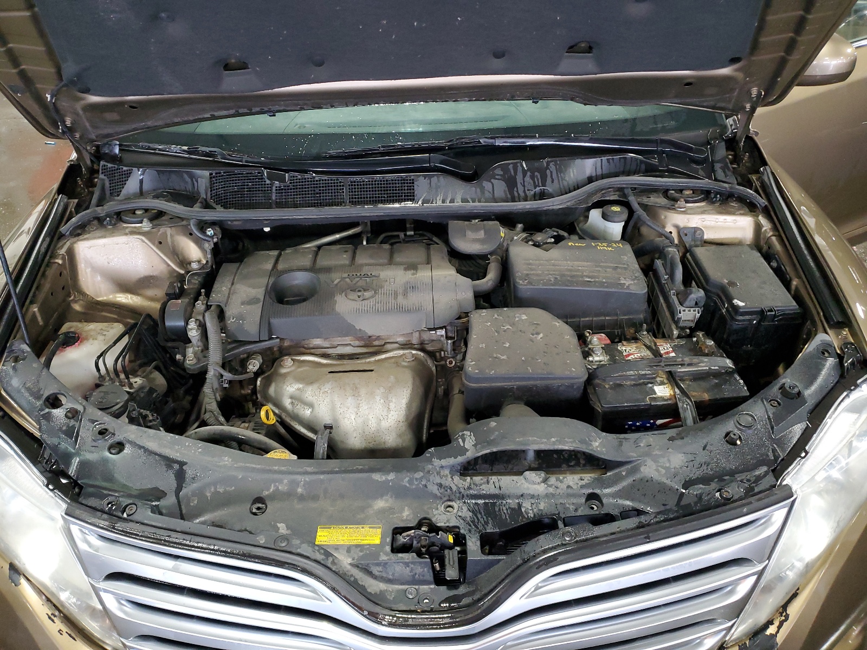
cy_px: 325
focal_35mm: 26
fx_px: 651
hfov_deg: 67.3
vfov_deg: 53.1
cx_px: 434
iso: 237
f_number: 1.5
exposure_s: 1/60.2
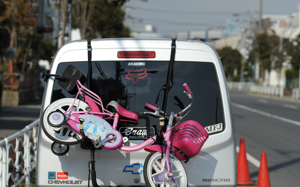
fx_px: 1284
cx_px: 168
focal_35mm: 157
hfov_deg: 13.3
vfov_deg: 8.4
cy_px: 102
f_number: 5.6
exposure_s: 1/2000
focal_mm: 135
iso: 200
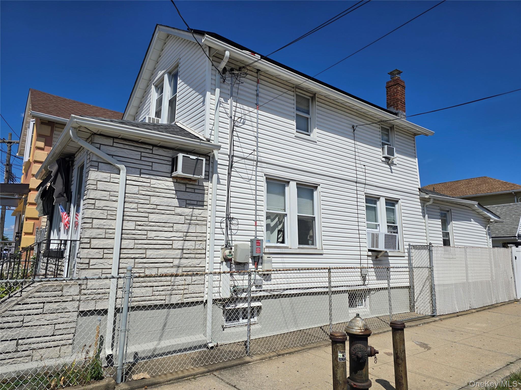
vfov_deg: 58.9
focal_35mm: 23
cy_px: 195
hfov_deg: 73.9
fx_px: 346
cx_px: 260
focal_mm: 6.3
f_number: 1.7
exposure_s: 1/2032
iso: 12
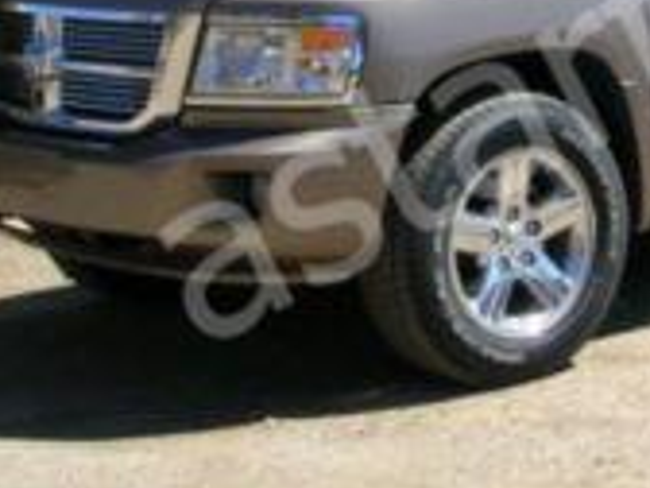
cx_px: 642
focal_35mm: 133
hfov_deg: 14.6
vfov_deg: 11.1
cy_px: 27
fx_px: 2497
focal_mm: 8.5
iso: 50
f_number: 6.6
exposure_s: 1/142
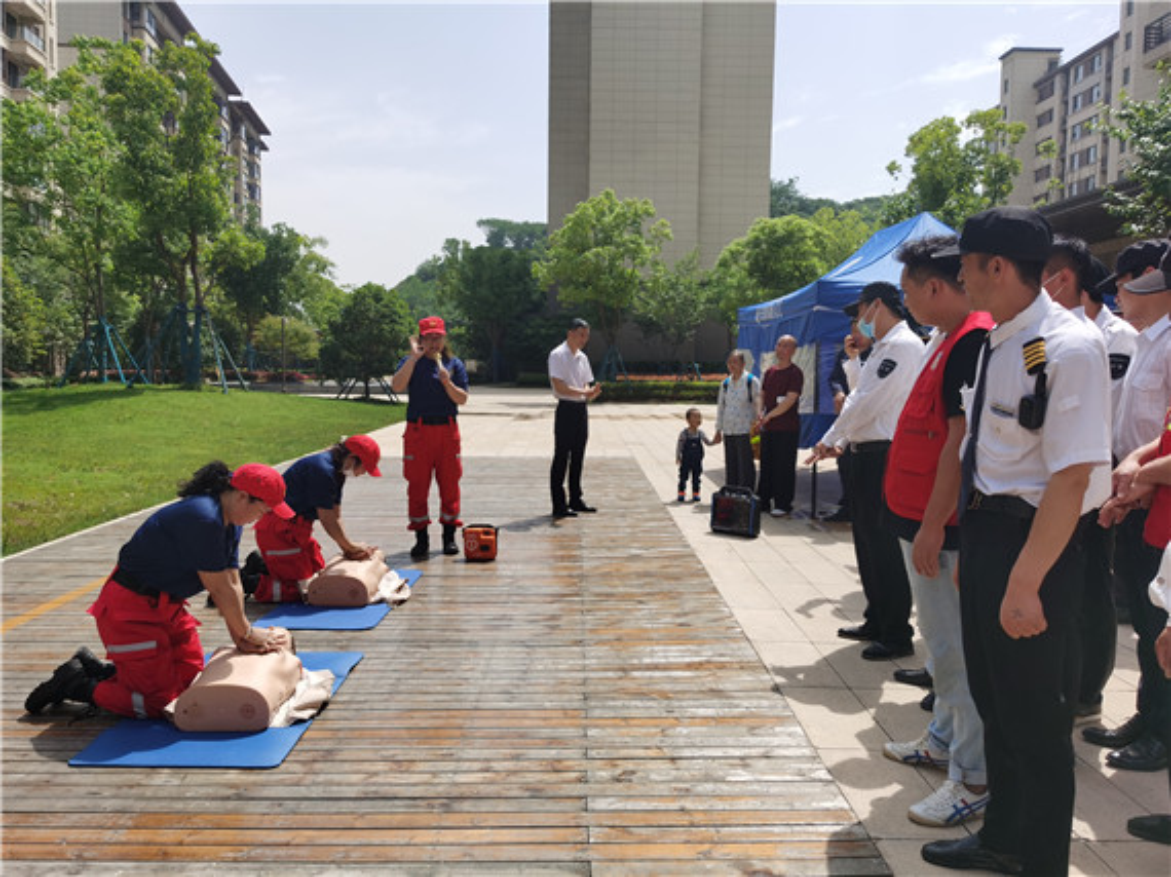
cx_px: 586
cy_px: 438
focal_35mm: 27
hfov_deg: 65.3
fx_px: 913
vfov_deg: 51.3
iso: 50
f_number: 1.6
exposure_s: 1/3922
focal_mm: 5.56
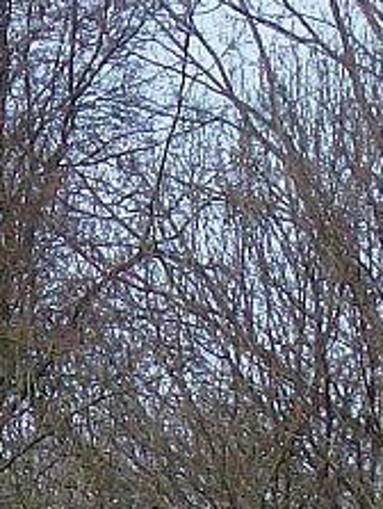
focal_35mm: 494
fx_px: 7267
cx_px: -422
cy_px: 565
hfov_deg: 3.0
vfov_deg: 4.0
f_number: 4.8
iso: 100
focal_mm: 18
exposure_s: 1/335
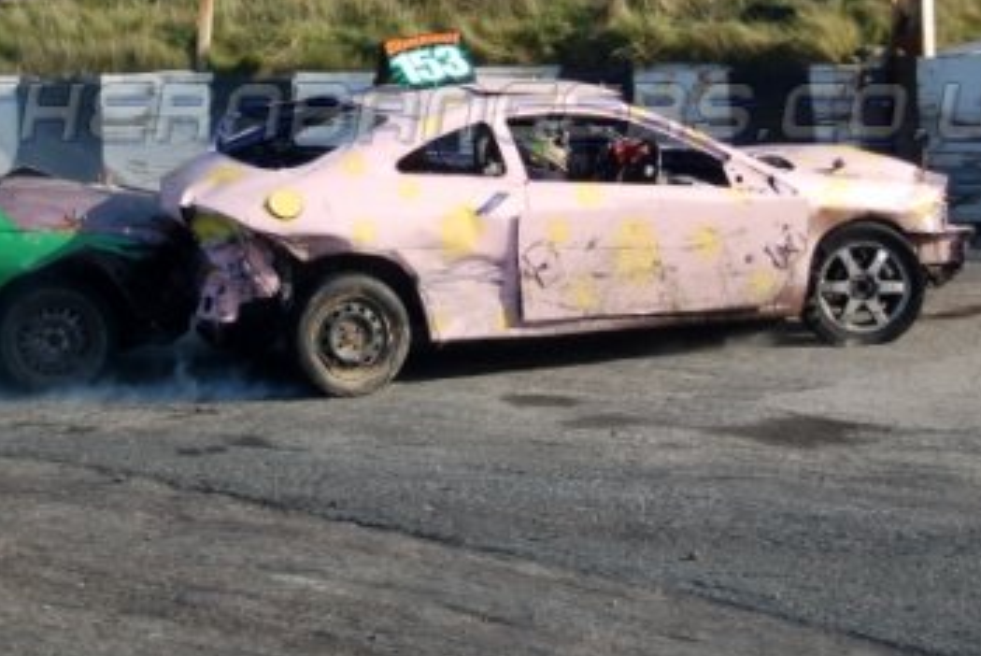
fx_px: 3436
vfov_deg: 10.9
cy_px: 121
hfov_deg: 16.2
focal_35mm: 126
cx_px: 308
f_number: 5
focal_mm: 46
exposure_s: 1/1000
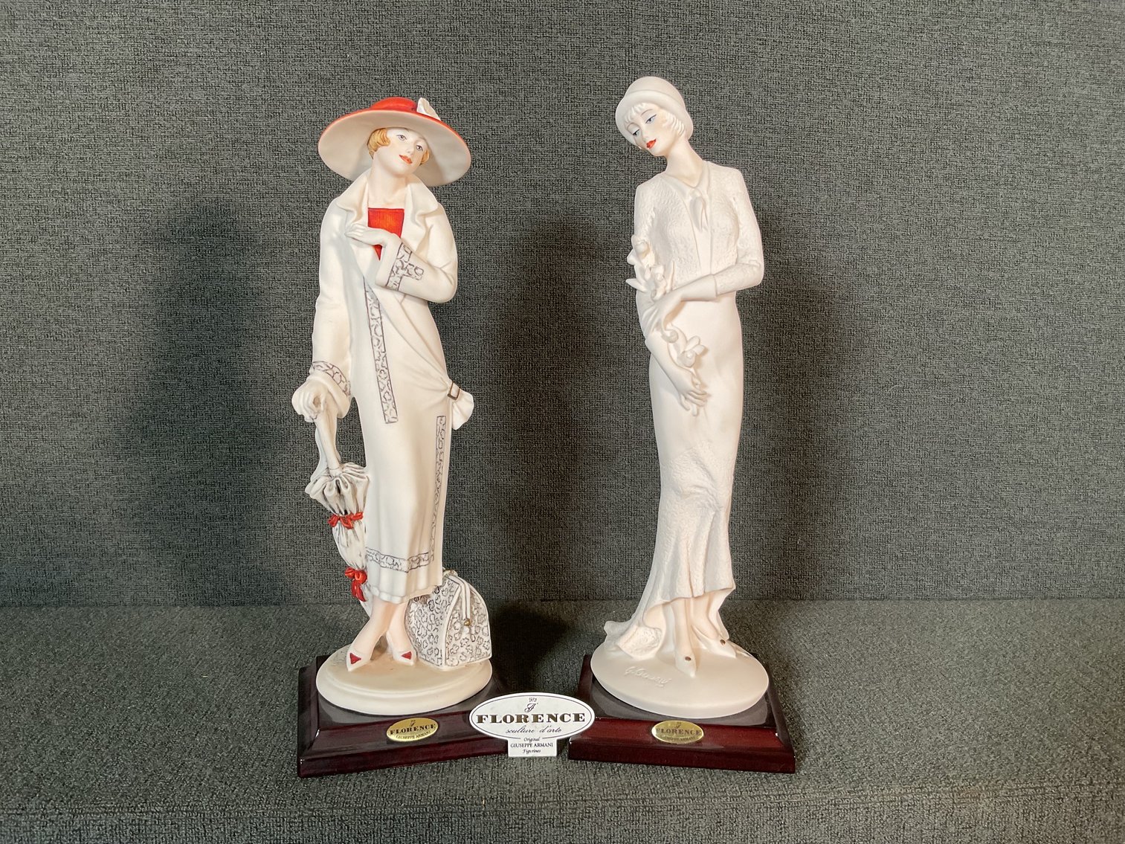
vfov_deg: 48.2
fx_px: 943
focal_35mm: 29
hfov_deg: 61.7
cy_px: 422
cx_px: 562
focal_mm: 3
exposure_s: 1/60
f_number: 1.8
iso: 40
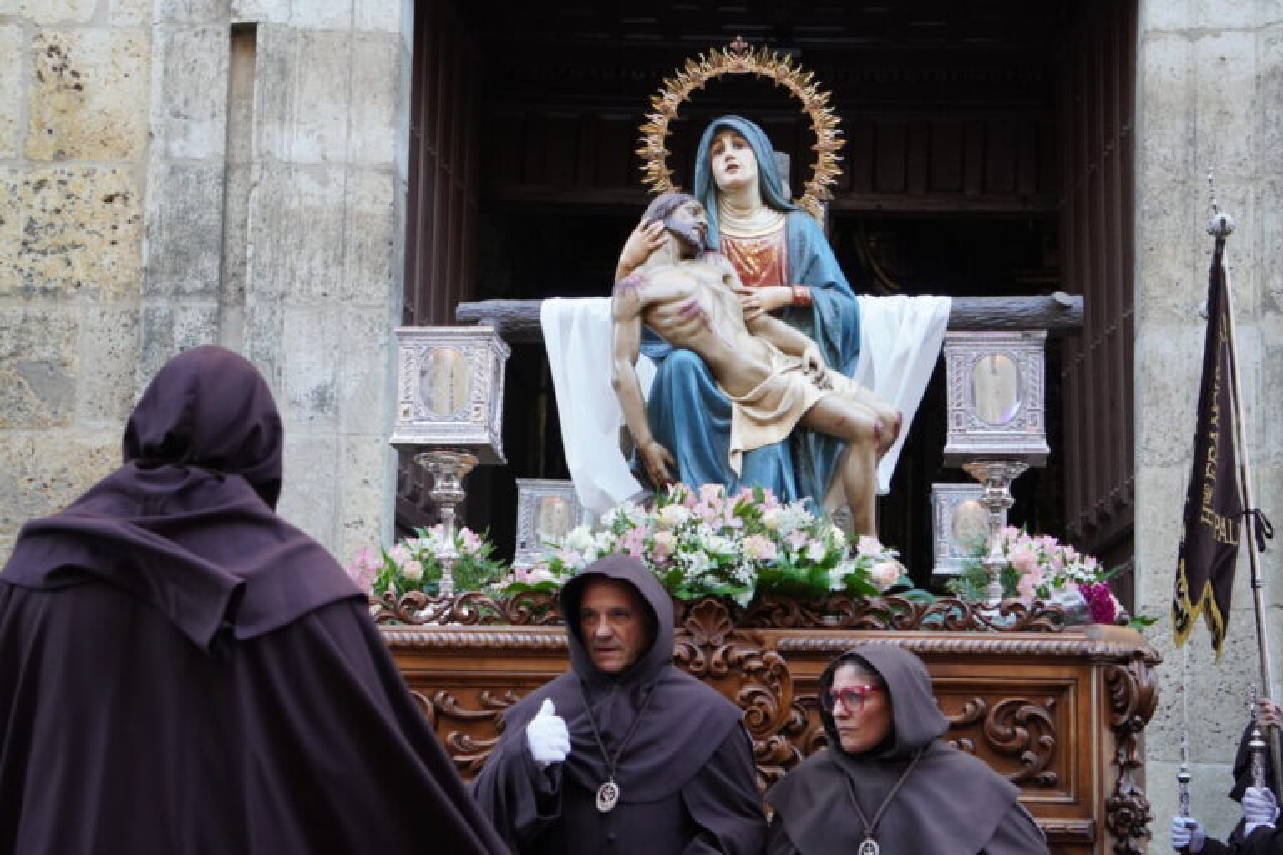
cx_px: 642
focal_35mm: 82
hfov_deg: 24.6
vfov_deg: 16.6
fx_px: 2940
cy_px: 428
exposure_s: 1/160
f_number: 4.5
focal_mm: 55
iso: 1250
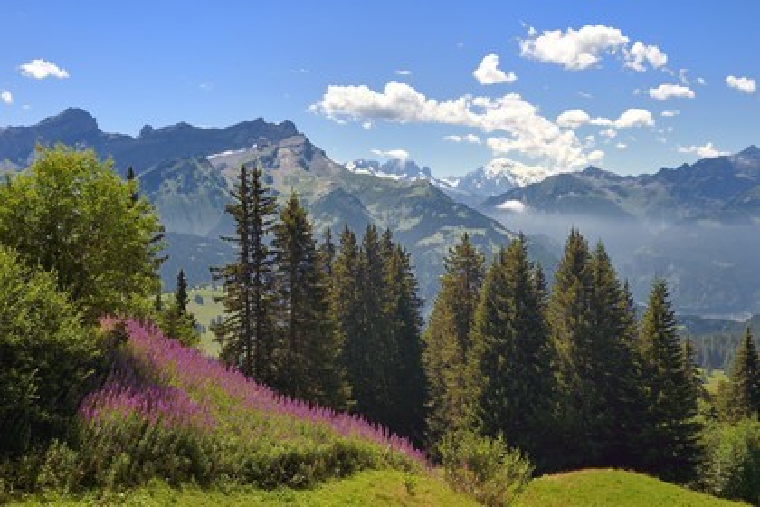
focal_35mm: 48
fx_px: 1013
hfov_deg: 41.1
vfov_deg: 28.1
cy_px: 254
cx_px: 380
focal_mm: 48
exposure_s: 1/250
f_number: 14
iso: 200
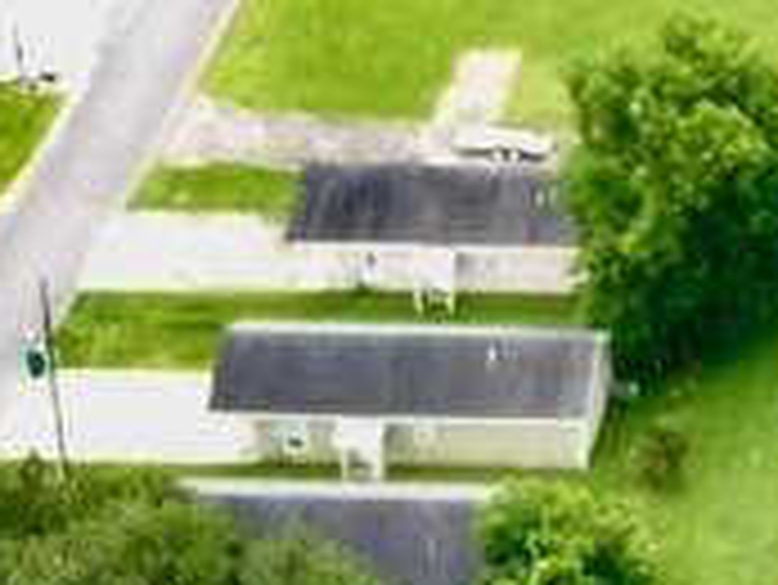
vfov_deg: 7.7
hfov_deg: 9.8
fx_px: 4318
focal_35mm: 192
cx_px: 1313
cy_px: 36
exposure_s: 1/50
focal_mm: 4.73
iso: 152
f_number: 2.2
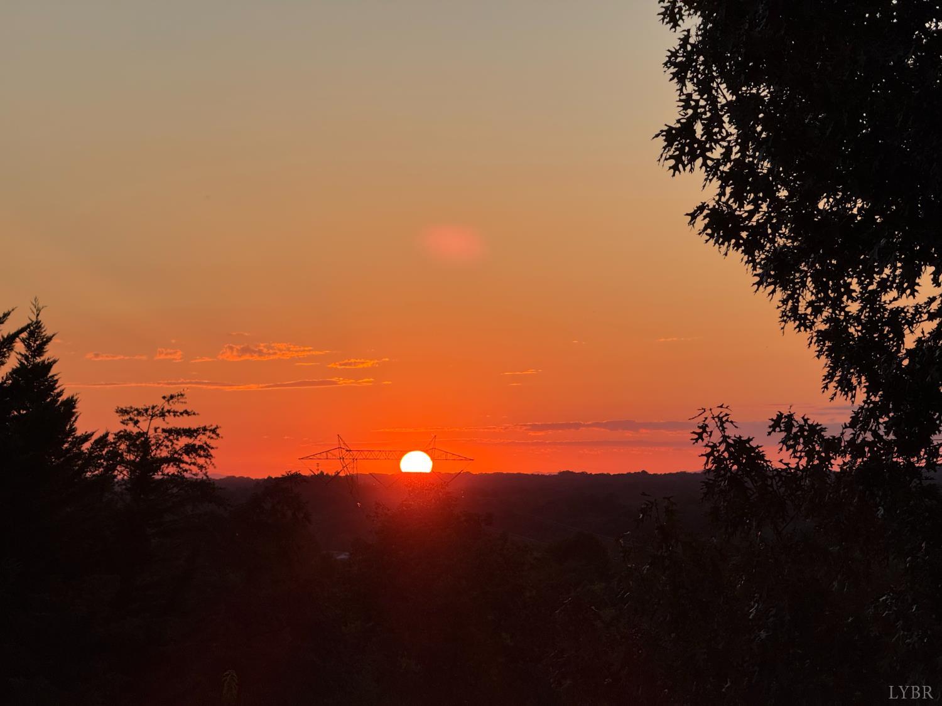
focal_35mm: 120
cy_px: 353
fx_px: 3266
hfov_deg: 16.4
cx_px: 471
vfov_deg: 12.3
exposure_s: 1/655
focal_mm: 15.66
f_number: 2.8
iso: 50
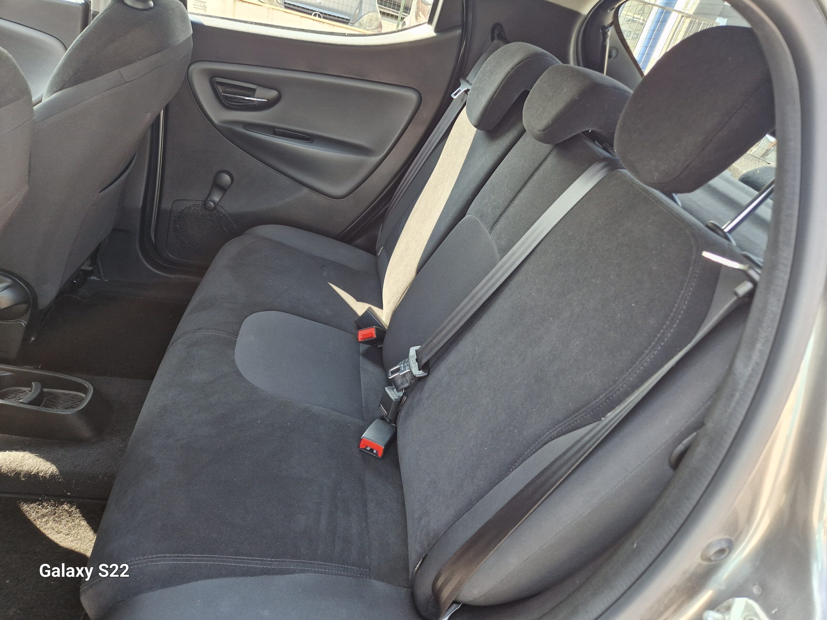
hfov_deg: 73.9
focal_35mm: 23
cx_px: 414
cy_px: 310
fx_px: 549
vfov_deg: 58.9
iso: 100
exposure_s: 1/180
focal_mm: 5.4
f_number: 1.8
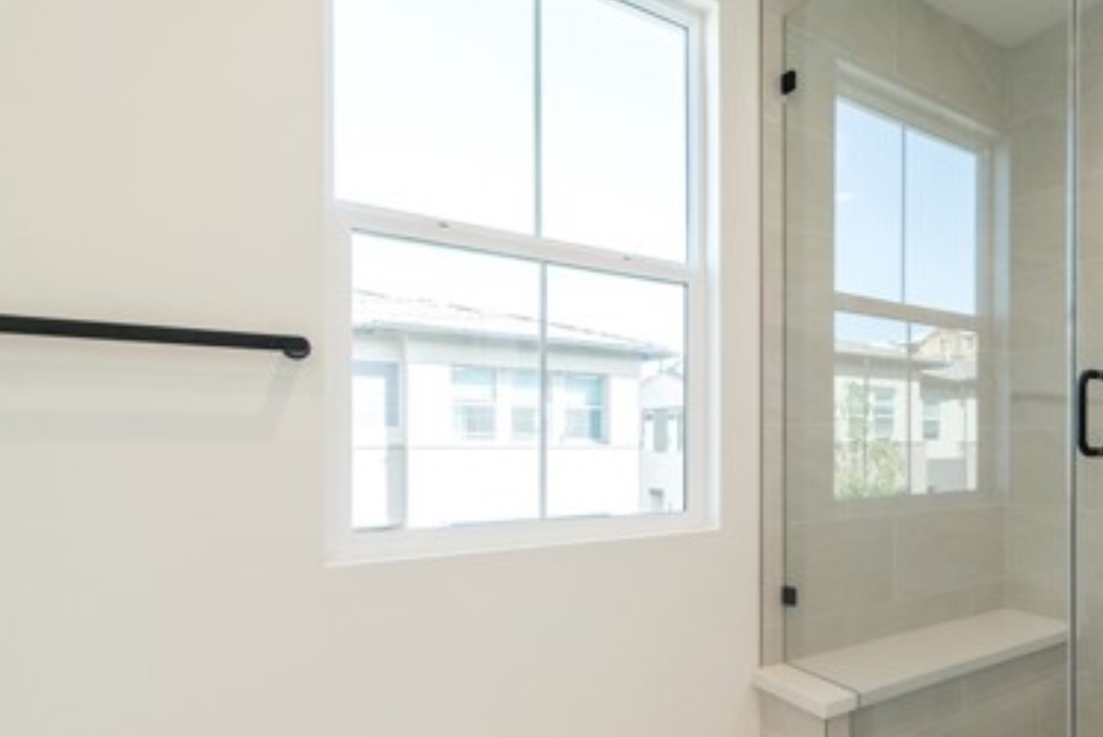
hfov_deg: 66.0
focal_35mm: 24
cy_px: 441
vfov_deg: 52.8
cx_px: 905
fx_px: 736
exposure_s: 1/250
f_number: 4
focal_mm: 14
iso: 320
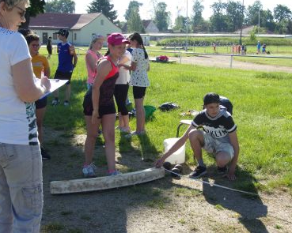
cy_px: 116
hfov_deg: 34.2
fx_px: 475
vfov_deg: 27.6
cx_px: 146
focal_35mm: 55
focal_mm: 9.4
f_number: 4.3
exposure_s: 1/350
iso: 80
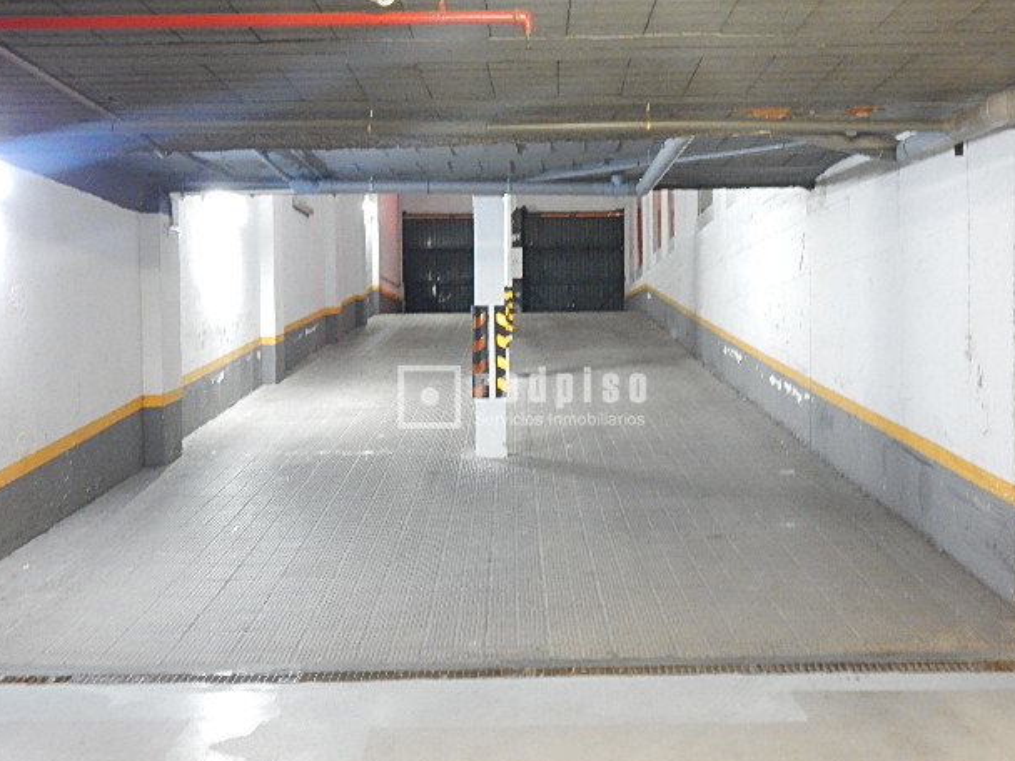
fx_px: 1173
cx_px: 524
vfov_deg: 36.0
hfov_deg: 46.8
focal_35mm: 40
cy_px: 399
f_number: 3.4
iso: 800
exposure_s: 1/2
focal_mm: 6.8
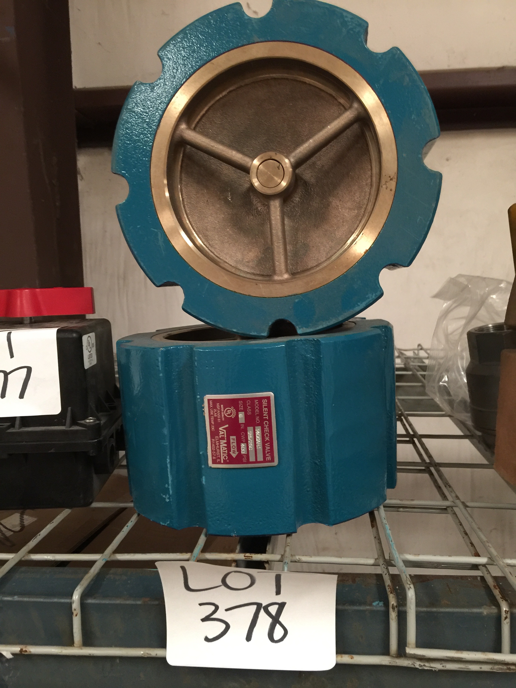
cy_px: 344
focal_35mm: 29
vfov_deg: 61.7
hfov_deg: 48.2
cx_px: 258
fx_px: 576
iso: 125
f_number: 2.2
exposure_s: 1/10
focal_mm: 4.15
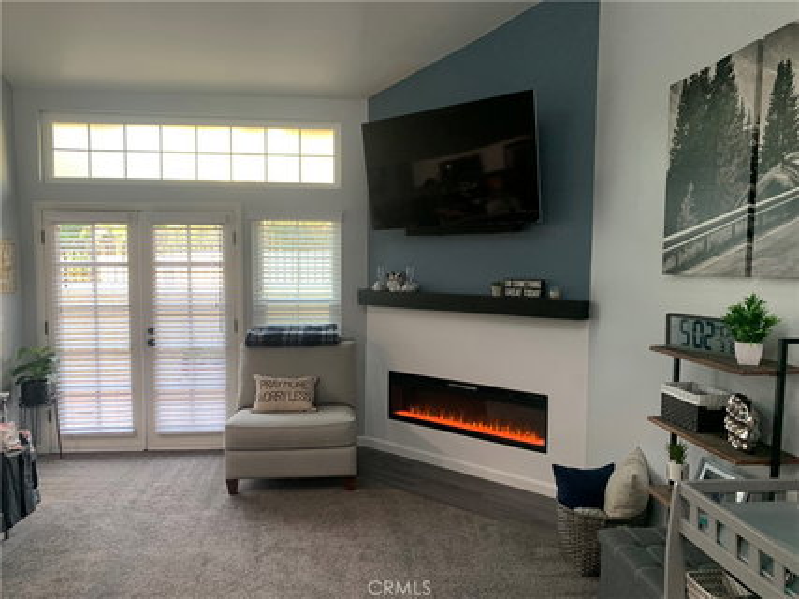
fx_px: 600
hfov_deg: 67.3
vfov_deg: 53.0
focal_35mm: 26
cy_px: 300
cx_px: 400
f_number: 1.8
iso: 125
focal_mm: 4.25
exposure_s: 1/60
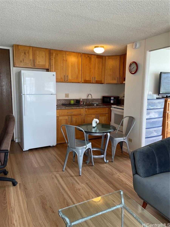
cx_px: 85
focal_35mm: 26
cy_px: 114
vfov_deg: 67.3
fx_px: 170
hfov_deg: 53.1
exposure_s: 1/120
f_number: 1.6
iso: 50
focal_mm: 4.2
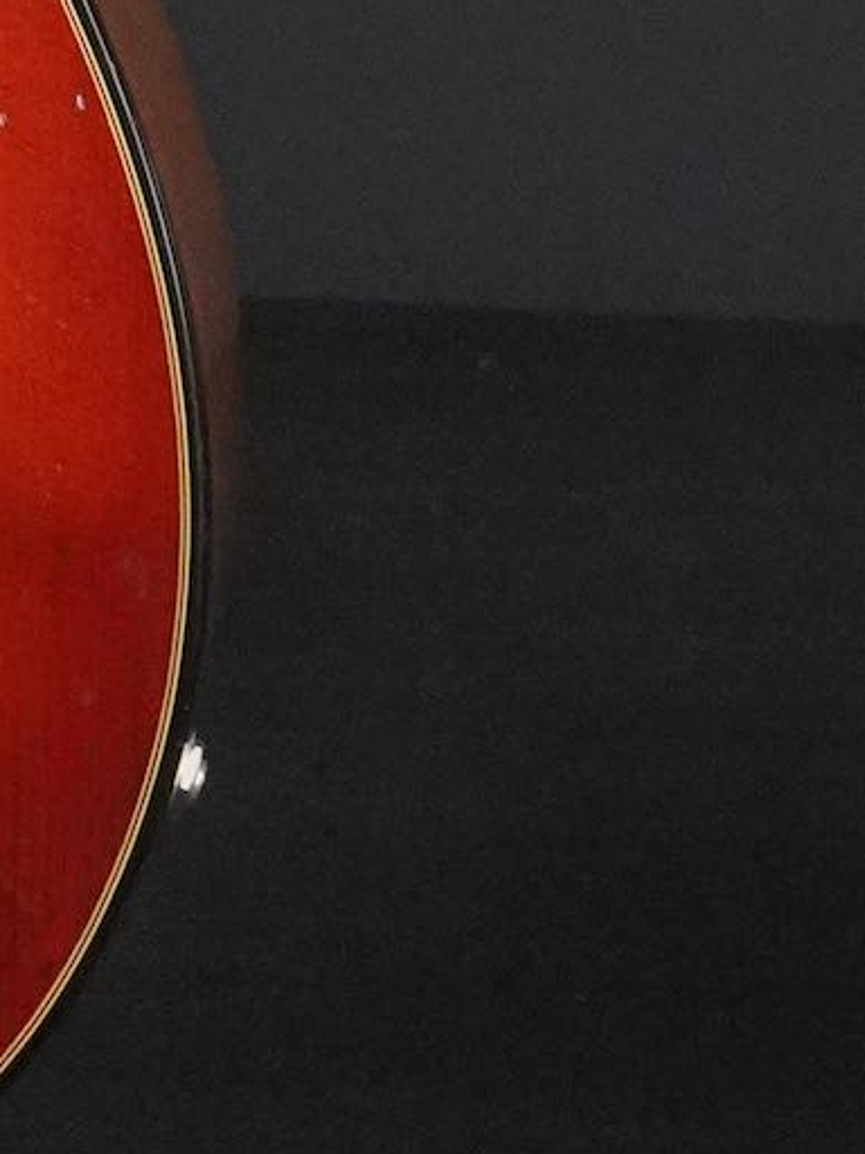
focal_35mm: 296
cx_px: -1065
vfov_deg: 6.3
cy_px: -1878
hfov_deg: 4.9
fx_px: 9856
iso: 3200
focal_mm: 35
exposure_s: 1/60
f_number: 11
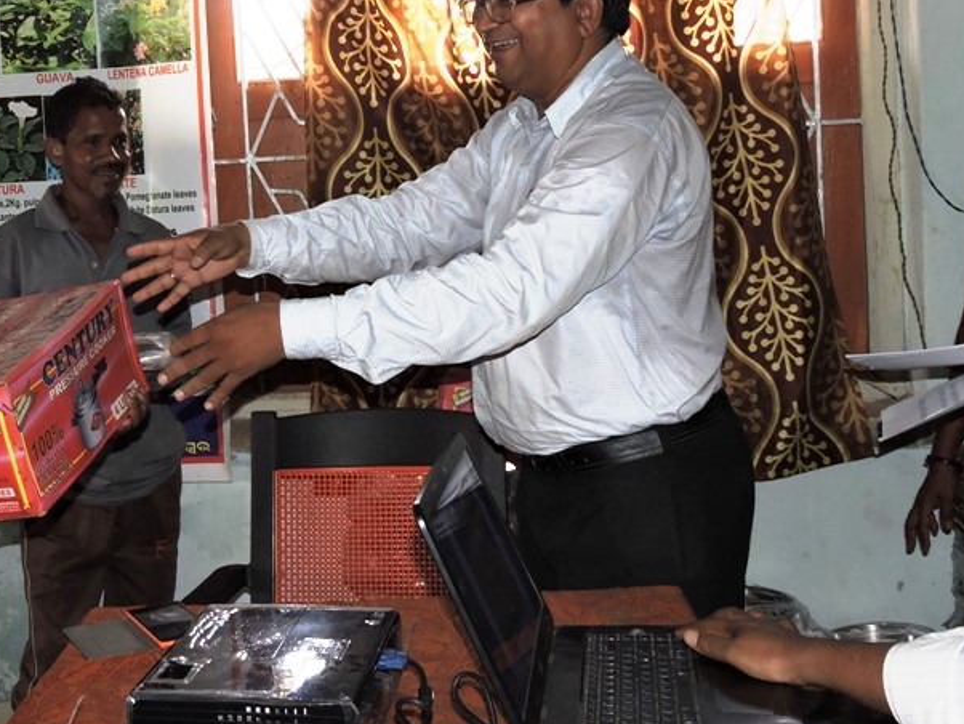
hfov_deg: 36.6
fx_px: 1421
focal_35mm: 51
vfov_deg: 28.5
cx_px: 235
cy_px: 279
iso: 200
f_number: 3.5
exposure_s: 1/30
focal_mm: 5.4
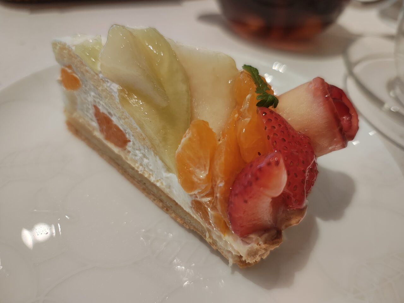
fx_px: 292
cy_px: 152
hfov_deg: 69.4
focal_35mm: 25
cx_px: 202
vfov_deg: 54.9
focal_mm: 5.89
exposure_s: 1/60
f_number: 1.4
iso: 372
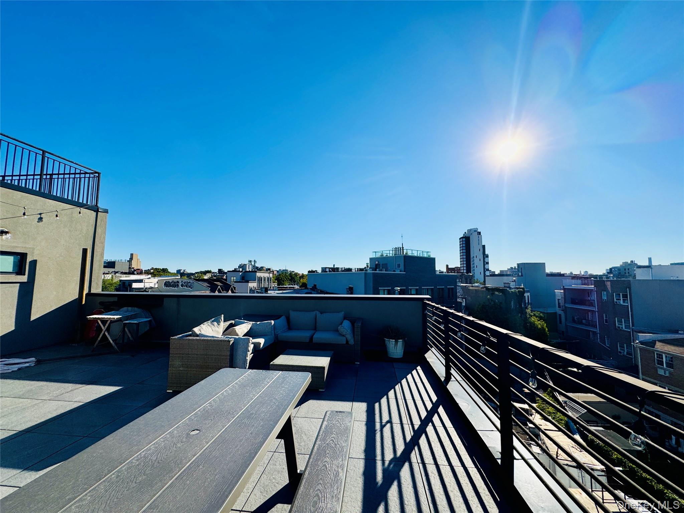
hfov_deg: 102.1
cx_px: 342
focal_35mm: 14
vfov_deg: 85.7
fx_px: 277
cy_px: 256
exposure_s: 1/3717
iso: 50
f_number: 2.2
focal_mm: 2.22
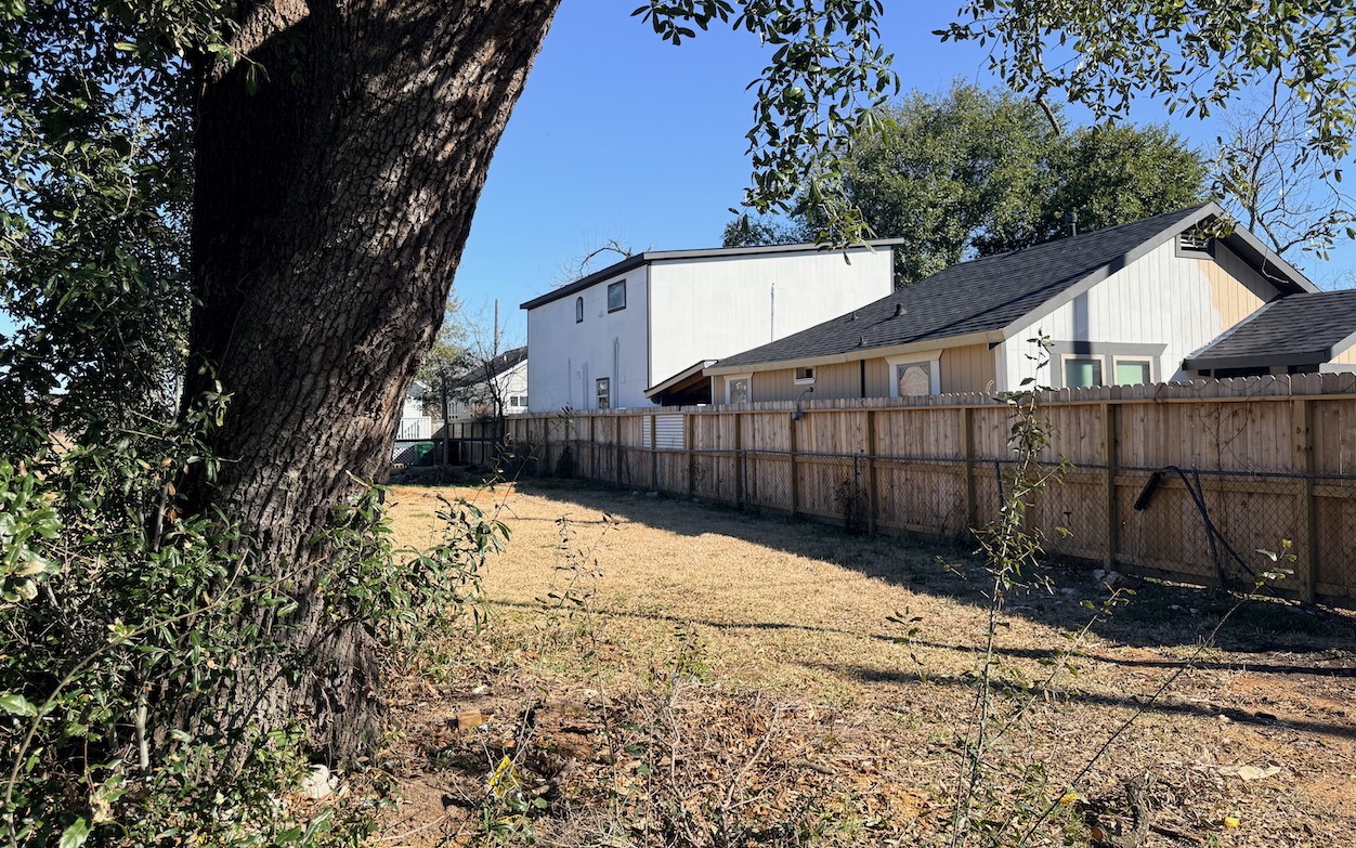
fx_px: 961
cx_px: 686
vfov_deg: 47.5
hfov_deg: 70.4
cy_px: 375
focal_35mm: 26
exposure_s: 1/4405
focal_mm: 6.76
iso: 100
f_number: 1.78
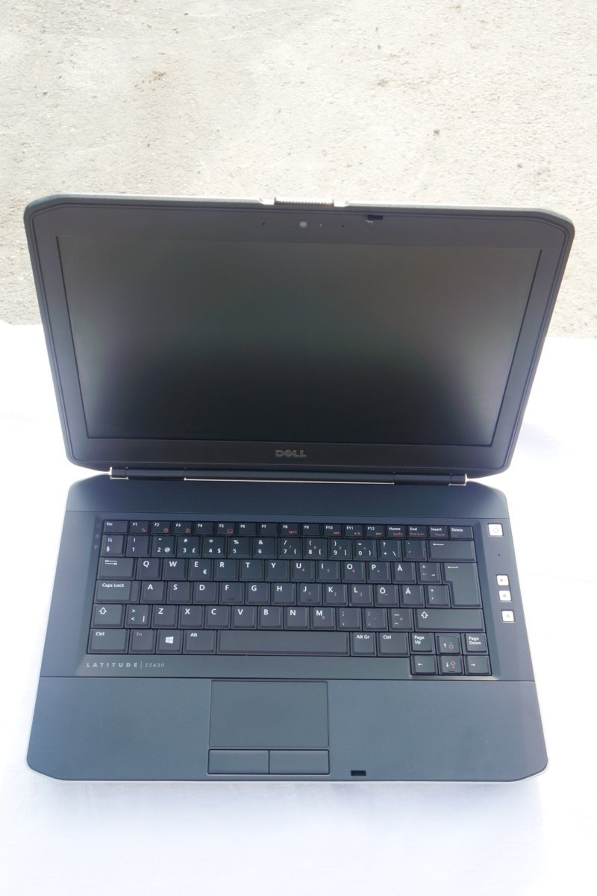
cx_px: 298
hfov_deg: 37.9
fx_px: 871
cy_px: 448
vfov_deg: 54.4
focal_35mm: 35
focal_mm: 13
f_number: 5.6
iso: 400
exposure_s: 1/125
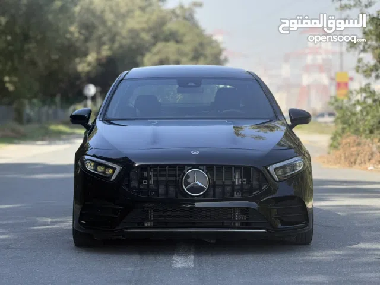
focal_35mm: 120
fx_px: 1317
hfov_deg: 16.4
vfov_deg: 12.3
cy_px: 142
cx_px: 190
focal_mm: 15.66
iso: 50
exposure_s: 1/586
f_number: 2.8
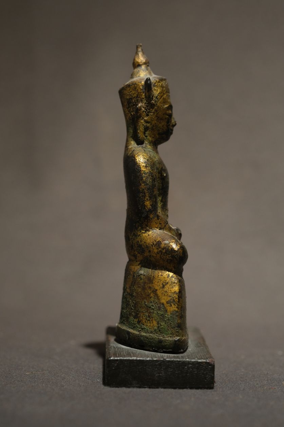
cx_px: 142
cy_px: 214
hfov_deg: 15.2
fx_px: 1065
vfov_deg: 22.6
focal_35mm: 90
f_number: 4
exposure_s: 1/70
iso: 800
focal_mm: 60
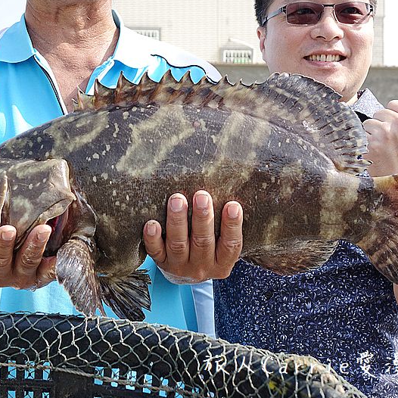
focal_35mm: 62
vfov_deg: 27.7
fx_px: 806
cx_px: 160
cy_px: 199
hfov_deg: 27.7
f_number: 4
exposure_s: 1/250
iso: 100
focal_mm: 17.48
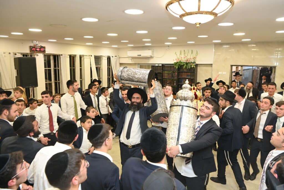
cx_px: 142
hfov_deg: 73.7
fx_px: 189
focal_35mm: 24
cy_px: 95
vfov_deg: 53.1
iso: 2000
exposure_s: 1/125
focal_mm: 24
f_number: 6.3
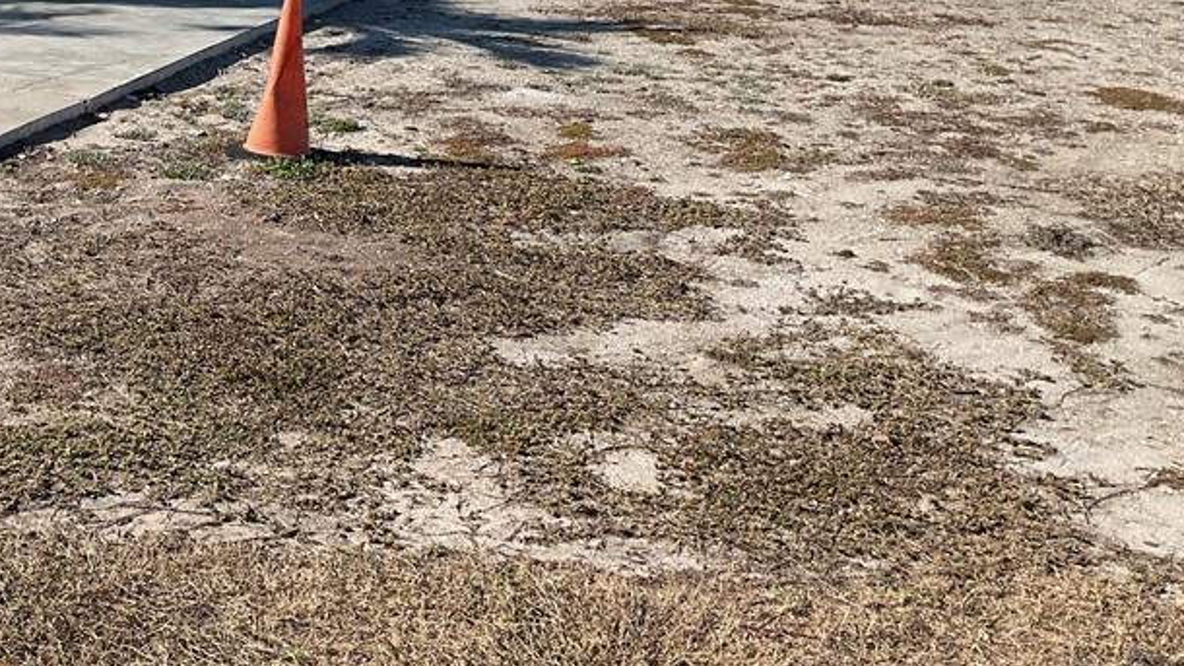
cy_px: 109
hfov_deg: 37.6
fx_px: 1664
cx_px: 219
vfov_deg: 22.2
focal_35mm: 53
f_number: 1.8
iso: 16
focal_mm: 3
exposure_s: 1/2227
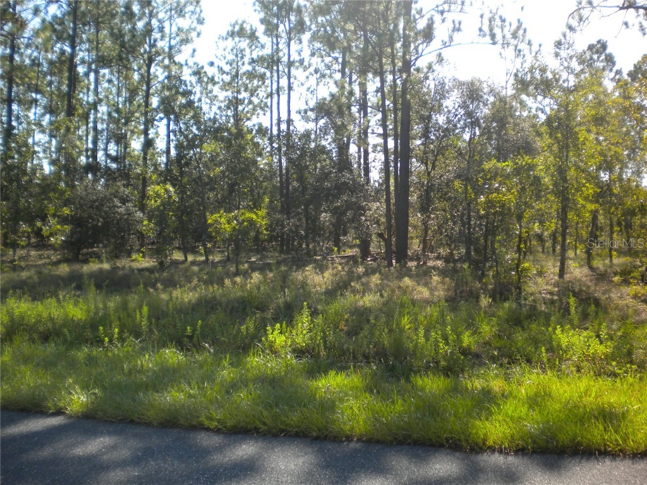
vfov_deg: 40.7
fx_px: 654
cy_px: 242
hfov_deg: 52.6
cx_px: 324
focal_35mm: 35
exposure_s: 1/467
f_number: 3.1
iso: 93
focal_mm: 6.3
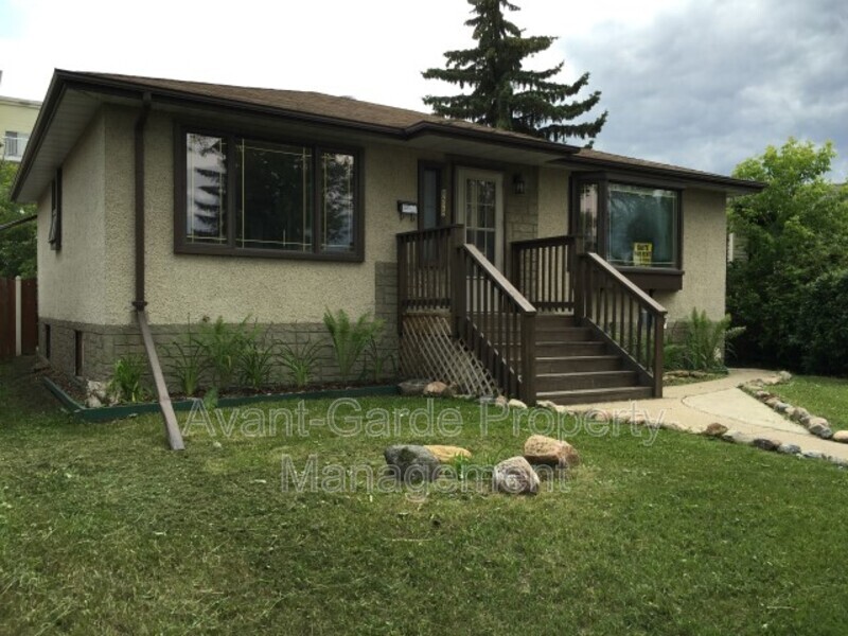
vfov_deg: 48.2
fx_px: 710
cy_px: 318
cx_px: 424
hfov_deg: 61.7
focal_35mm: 29
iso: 25
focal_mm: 4.15
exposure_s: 1/574
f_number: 2.2
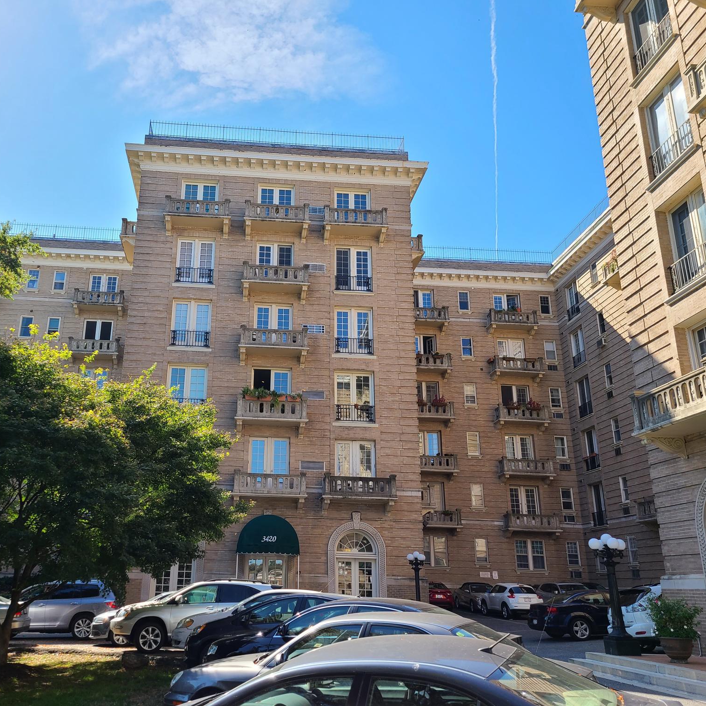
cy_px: 350
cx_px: 276
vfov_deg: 52.5
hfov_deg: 52.1
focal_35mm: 31
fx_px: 715
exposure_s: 1/870
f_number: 1.8
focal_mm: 5.4
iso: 40
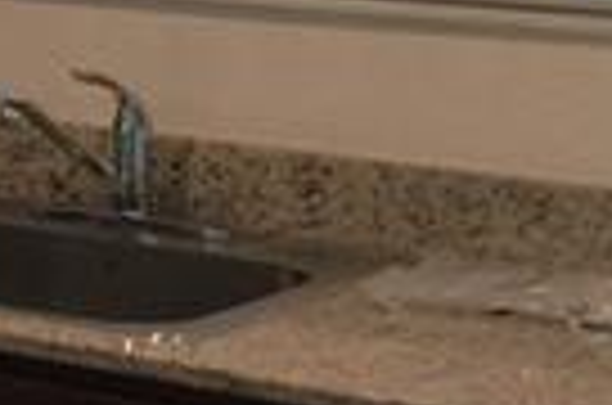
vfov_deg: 7.6
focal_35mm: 178
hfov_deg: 10.1
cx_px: -850
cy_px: -9
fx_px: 3019
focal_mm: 4.15
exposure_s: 1/15
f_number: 2.2
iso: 32
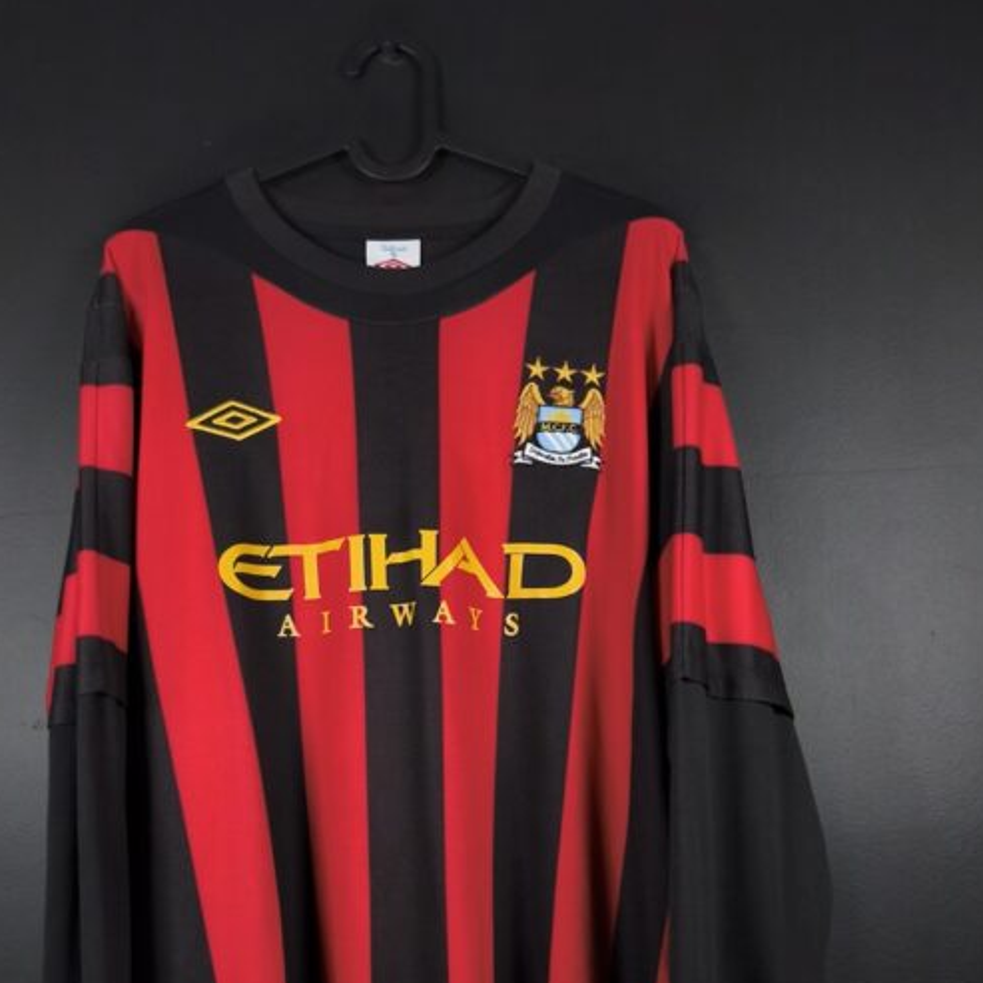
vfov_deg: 47.0
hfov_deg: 49.6
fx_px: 1060
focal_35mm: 33
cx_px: 427
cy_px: 790
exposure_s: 1/200
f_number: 1.6
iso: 400
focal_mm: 6.57
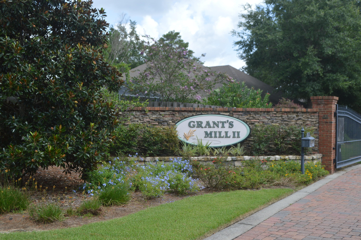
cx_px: 180
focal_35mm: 39
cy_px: 120
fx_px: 391
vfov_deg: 34.1
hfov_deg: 49.6
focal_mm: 26
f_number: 6.3
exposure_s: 1/160
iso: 100
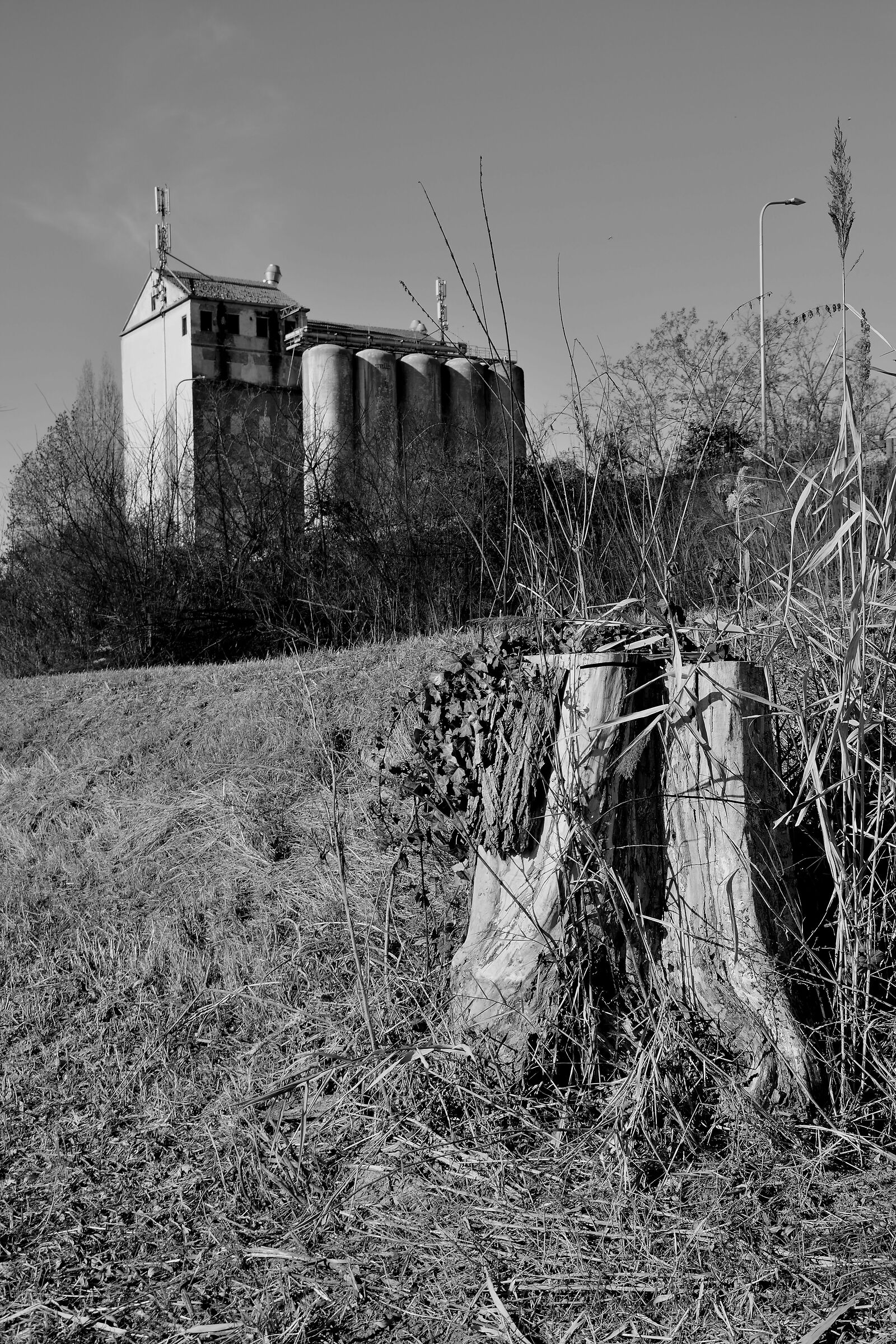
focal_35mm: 45
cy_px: 672
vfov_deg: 43.6
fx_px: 1680
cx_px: 448
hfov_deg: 29.9
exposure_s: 1/250
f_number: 8
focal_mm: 30
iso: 100
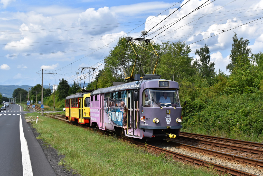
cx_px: 132
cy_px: 88
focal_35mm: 42
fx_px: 307
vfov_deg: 31.9
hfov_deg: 46.4
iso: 200
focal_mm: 28
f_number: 10
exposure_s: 1/400
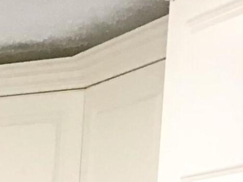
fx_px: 1354
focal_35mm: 193
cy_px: 519
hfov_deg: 9.0
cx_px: -379
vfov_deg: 7.0
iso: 25
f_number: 2.4
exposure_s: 1/30
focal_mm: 3.3
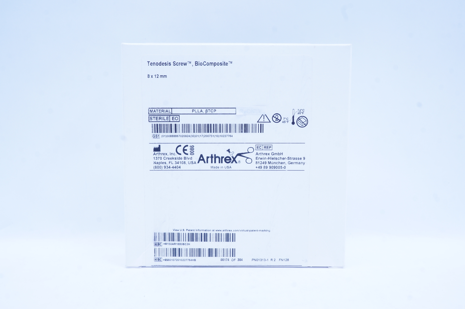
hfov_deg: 49.6
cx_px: 232
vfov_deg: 34.1
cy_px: 154
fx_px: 503
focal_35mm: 39
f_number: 14
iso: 400
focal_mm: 26
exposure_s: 1/10
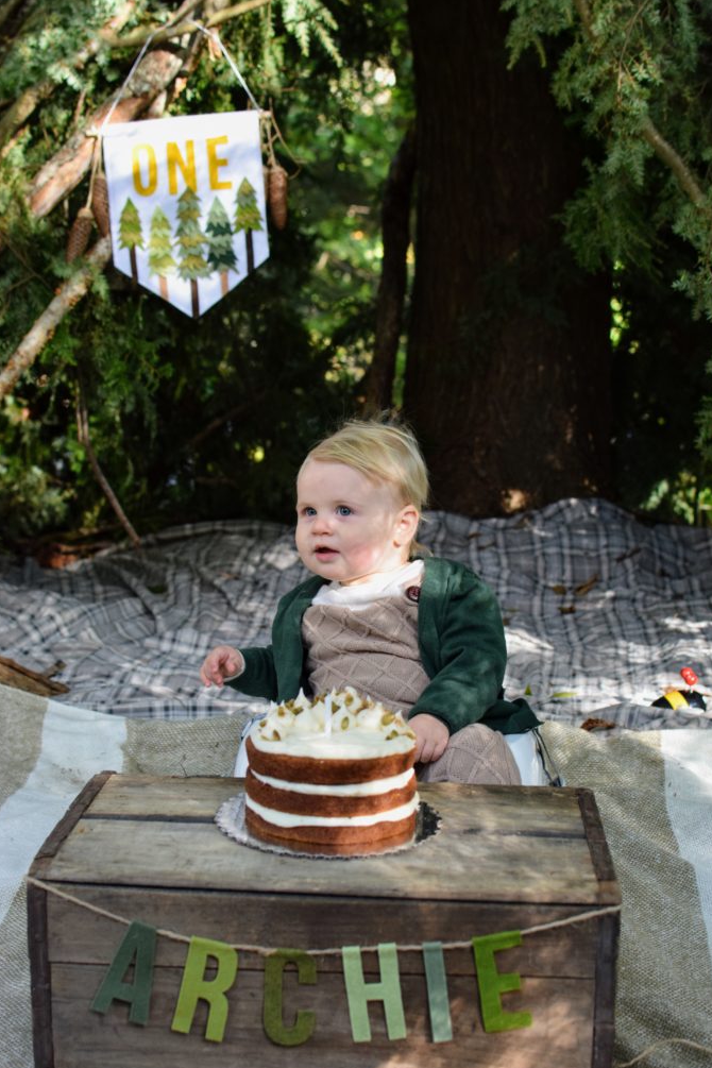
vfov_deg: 37.2
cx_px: 355
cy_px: 540
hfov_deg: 25.3
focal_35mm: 54
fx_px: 1587
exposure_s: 1/160
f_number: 3.5
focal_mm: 35
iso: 800
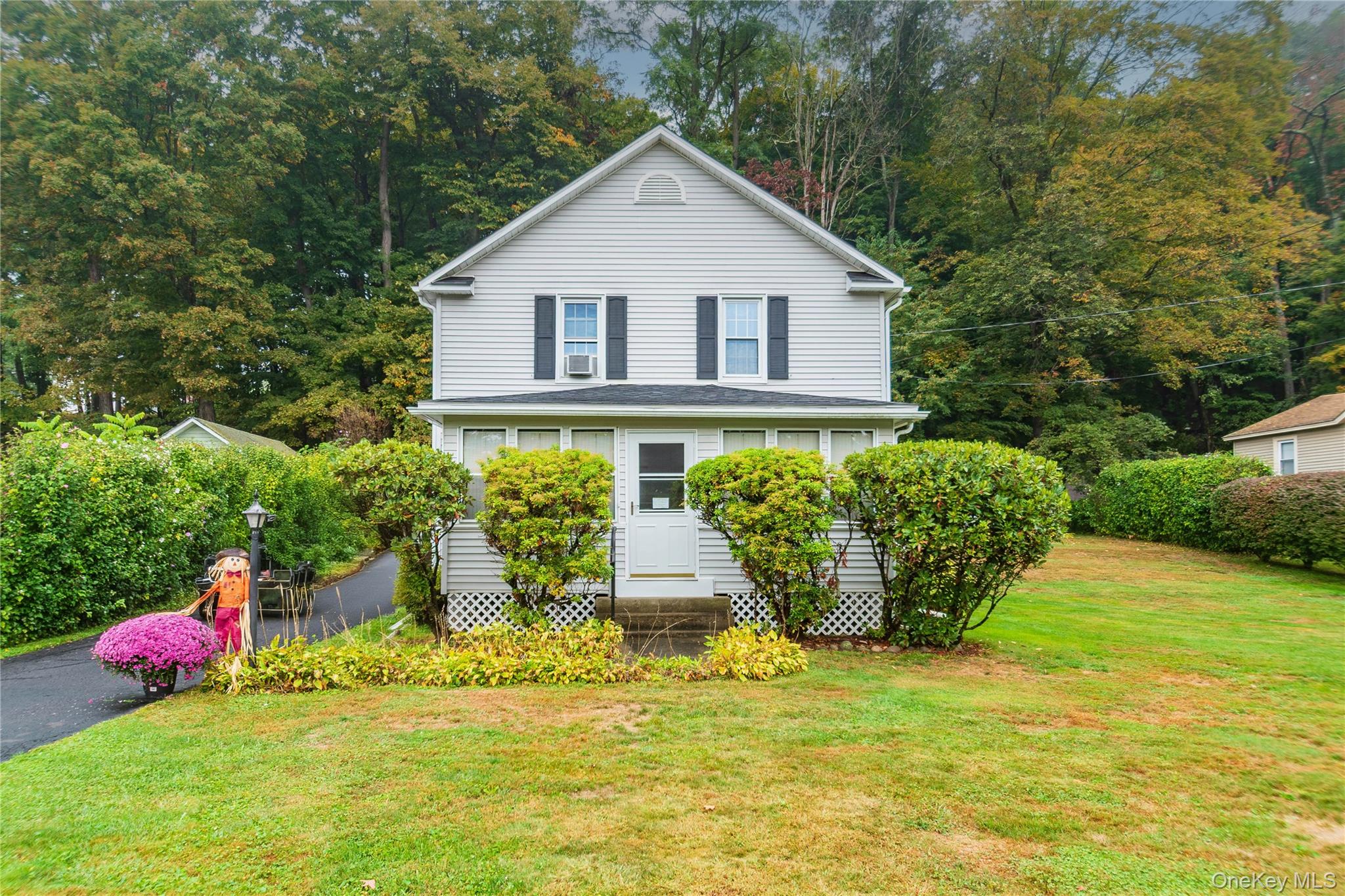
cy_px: 448
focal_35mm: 21
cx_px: 672
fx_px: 784
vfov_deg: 59.5
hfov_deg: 81.2
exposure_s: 1/100
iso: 100
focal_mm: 14
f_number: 5
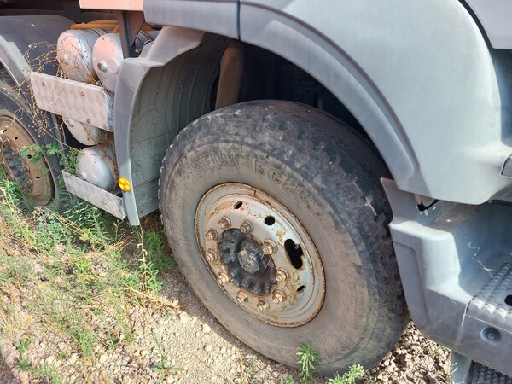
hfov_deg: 69.4
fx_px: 370
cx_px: 256
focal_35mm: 25
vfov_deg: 54.9
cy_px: 192
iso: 25
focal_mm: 5.23
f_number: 1.8
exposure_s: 1/227
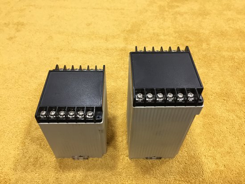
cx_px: 122
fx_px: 205
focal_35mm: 29
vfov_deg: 48.3
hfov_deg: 61.6
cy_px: 92
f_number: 2.2
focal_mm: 4.15
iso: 100
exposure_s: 1/33
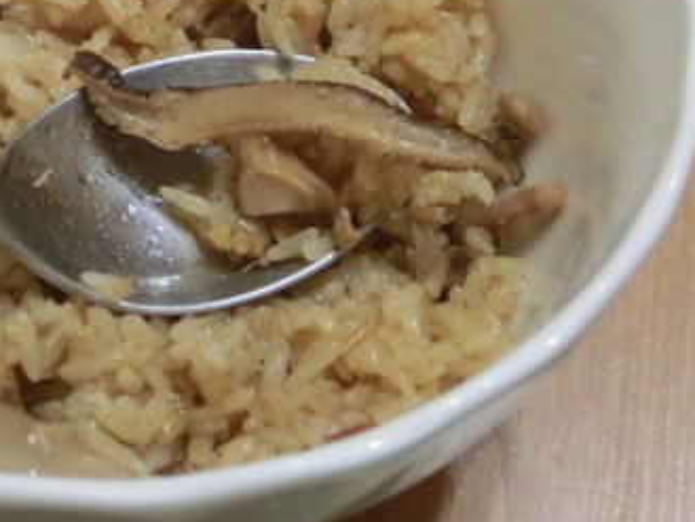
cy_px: 74
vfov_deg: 15.7
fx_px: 1868
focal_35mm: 93
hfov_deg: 21.0
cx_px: 256
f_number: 4.4
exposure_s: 1/20
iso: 800
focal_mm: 9.09
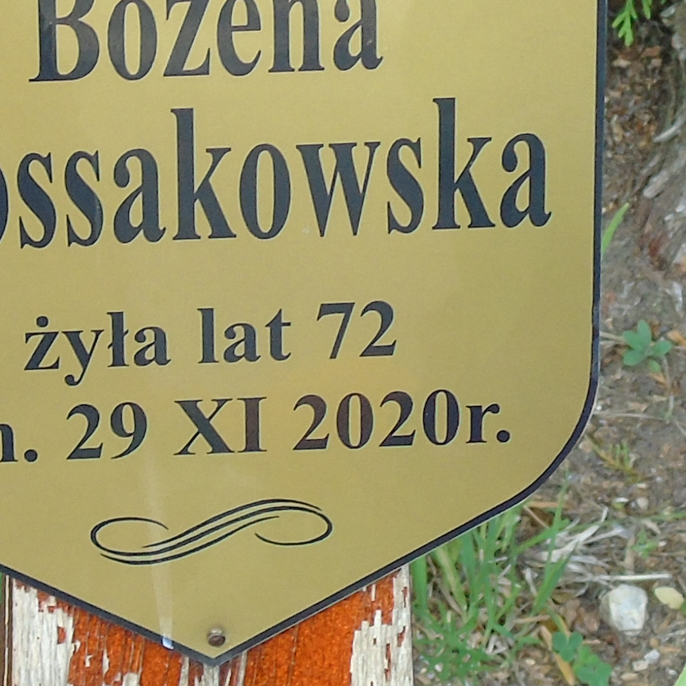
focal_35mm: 231
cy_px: 473
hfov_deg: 7.6
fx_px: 5179
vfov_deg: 7.6
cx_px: 164
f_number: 4.3
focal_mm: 9.6
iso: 80
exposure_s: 1/40
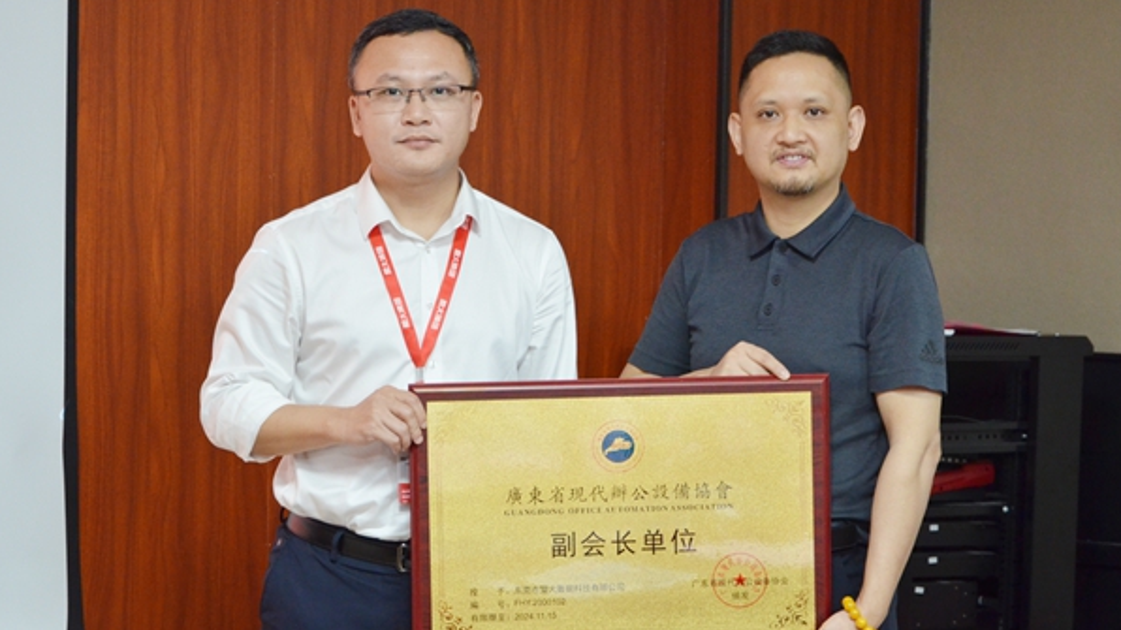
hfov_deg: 25.9
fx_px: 2437
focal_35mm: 82
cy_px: 307
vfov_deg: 14.7
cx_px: 562
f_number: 5.6
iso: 1600
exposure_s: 1/60
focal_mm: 52
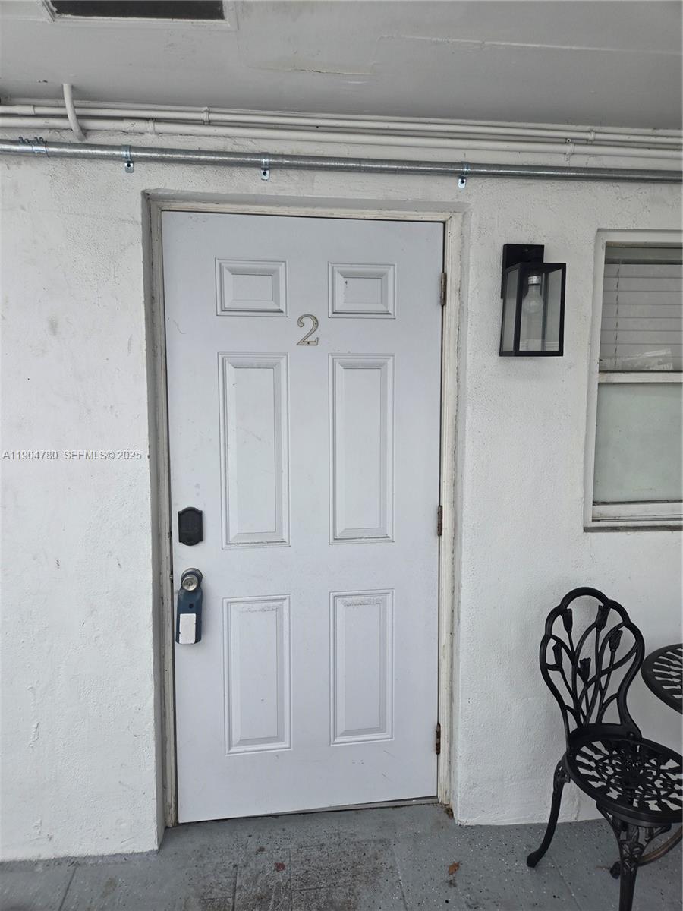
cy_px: 456
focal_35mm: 23
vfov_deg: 73.9
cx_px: 342
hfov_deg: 58.9
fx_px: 605
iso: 25
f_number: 1.8
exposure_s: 1/807
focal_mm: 5.4
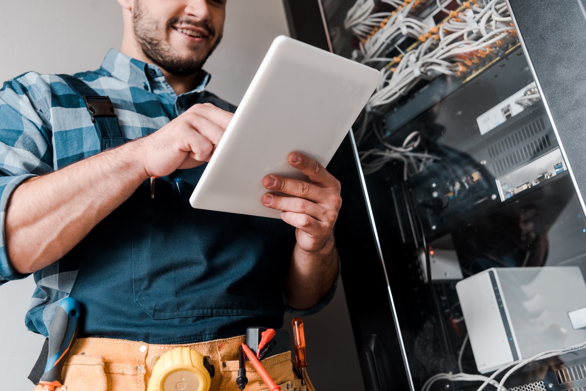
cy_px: 196
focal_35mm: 40
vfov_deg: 33.4
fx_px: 651
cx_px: 293
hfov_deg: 48.4
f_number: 3.2
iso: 320
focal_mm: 40
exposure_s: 1/160
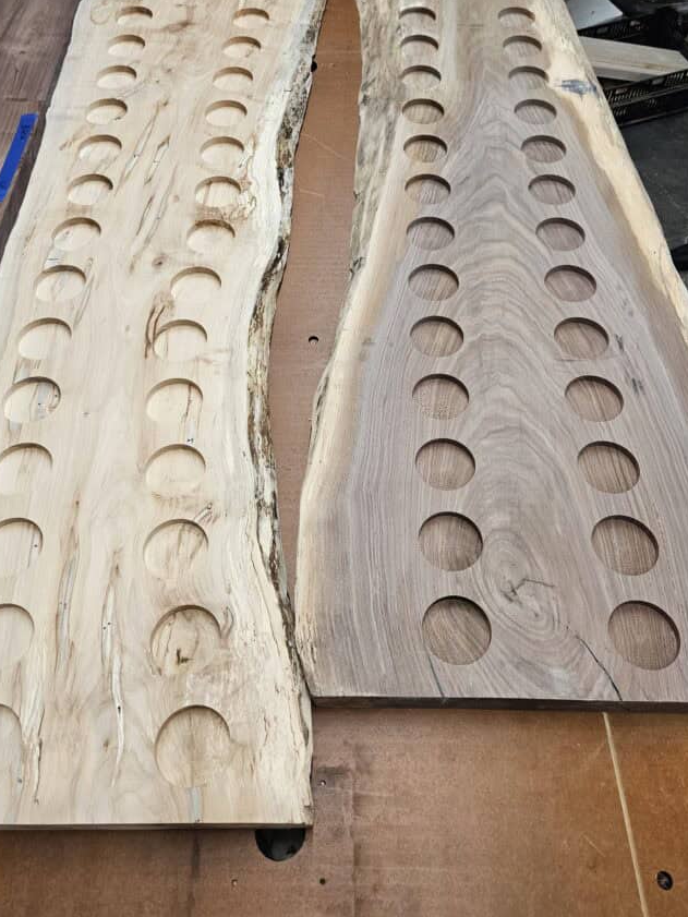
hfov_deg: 49.8
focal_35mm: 28
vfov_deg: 63.3
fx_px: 742
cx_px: 335
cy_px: 412
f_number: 1.8
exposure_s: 1/120
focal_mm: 5.4
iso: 200
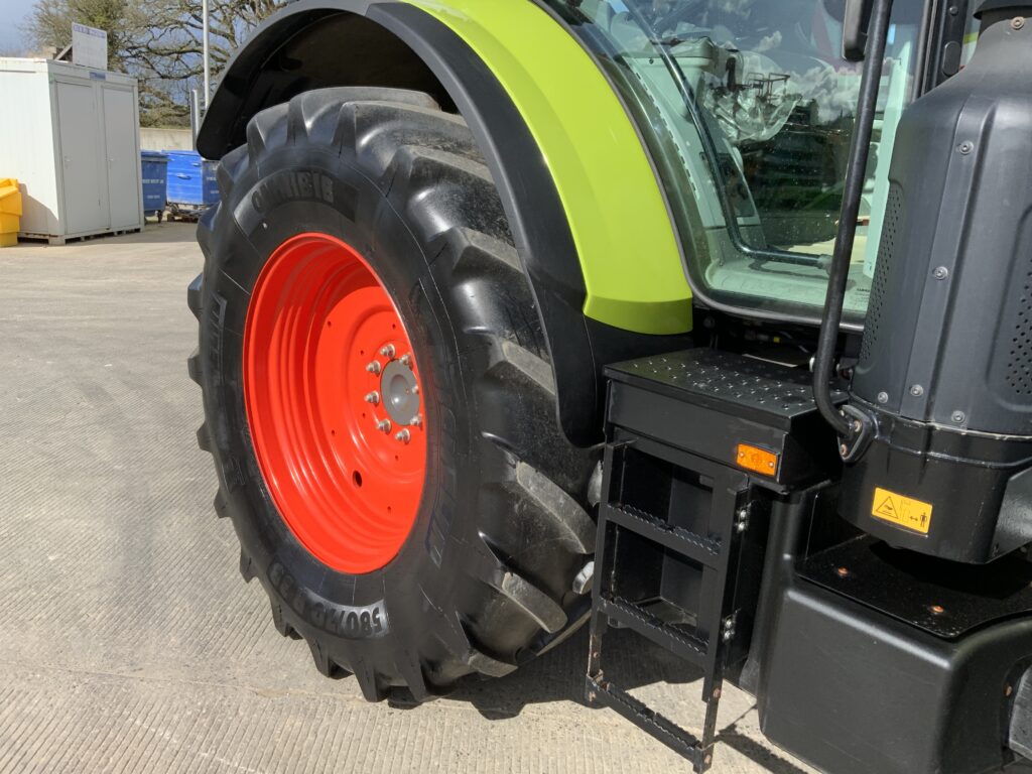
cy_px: 387
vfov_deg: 48.2
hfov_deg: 61.7
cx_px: 516
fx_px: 865
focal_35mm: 29
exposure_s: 1/1076
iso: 16
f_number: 1.8
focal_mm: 3
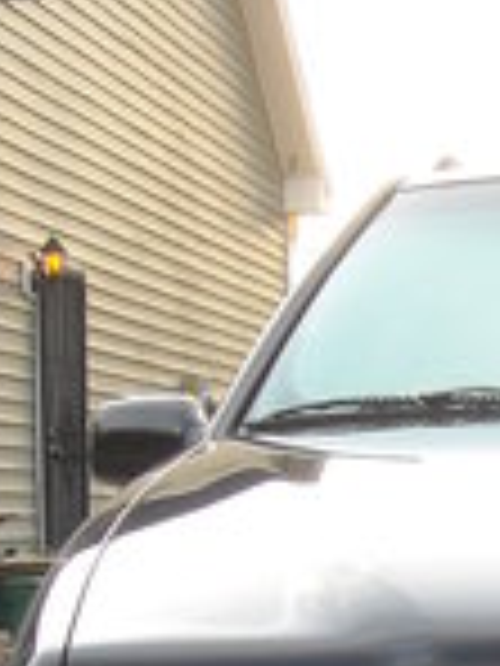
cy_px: 914
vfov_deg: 13.3
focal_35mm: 142
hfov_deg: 10.0
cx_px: 833
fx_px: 2735
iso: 64
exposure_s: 1/148
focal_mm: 5.7
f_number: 2.8
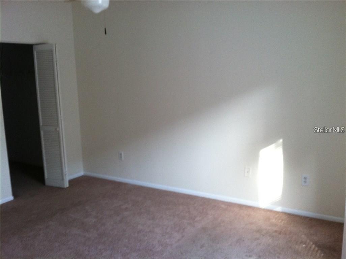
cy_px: 130
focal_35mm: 35
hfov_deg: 52.7
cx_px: 173
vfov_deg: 40.6
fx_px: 349
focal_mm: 3.85
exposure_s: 1/15
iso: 125
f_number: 2.8
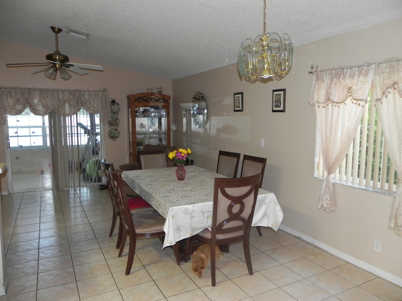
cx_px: 201
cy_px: 150
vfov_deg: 53.1
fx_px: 302
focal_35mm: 26
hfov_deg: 67.3
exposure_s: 1/30
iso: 200
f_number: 2.8
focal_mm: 4.6
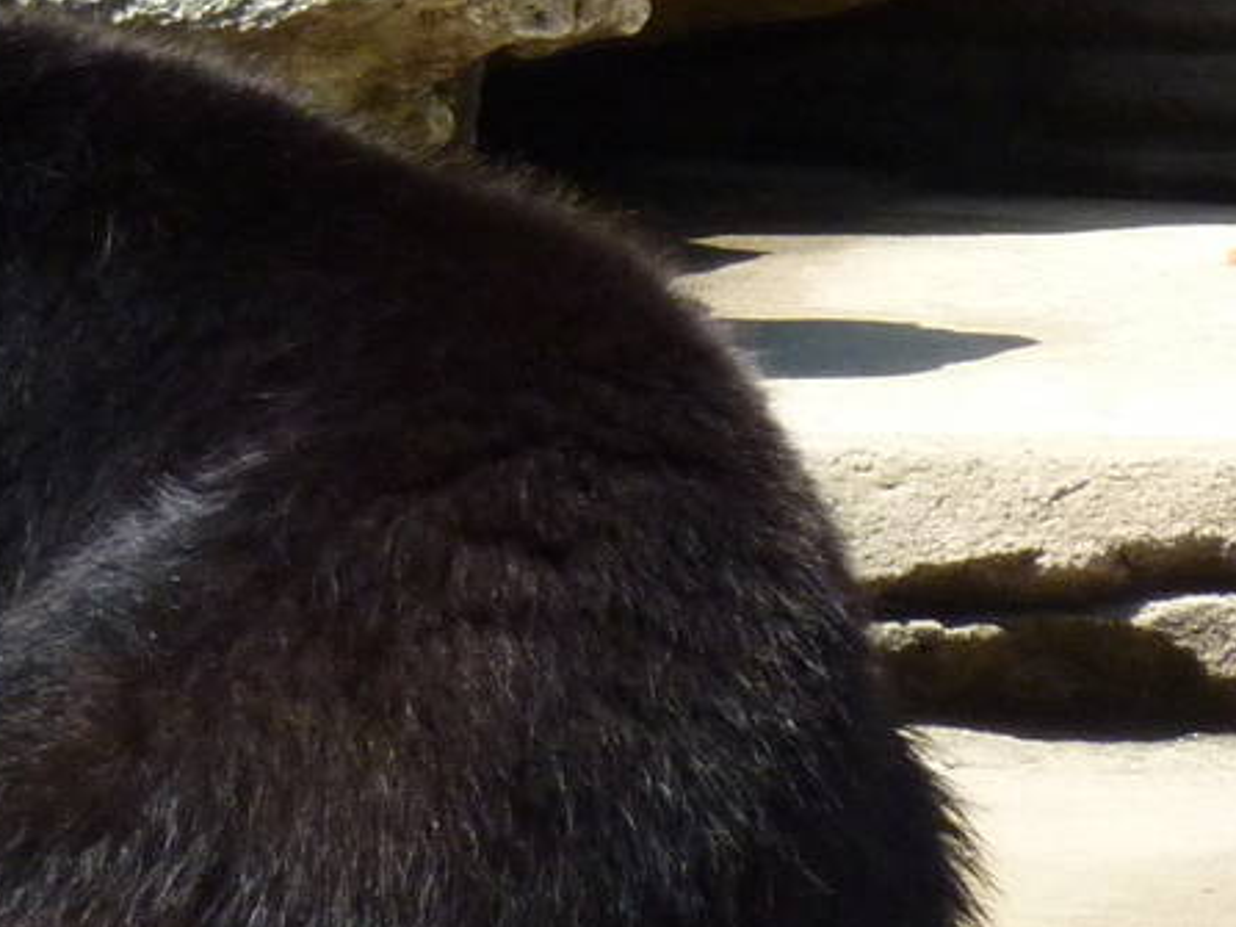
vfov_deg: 3.2
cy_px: -210
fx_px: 16349
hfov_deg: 4.3
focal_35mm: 458
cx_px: -882
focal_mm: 21
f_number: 4.4
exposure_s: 1/500
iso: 200
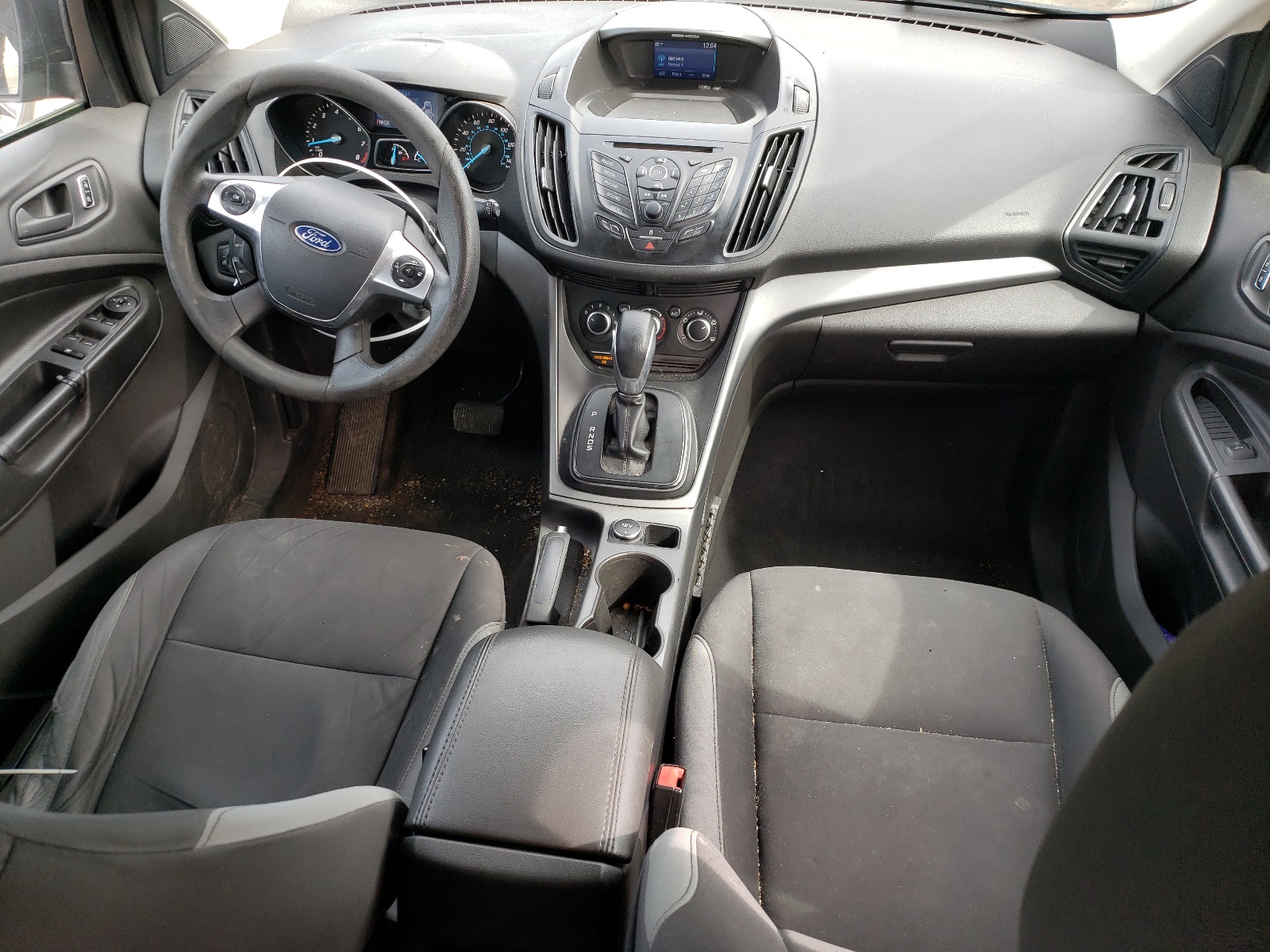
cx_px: 635
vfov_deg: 53.1
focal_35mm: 26
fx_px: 954
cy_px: 476
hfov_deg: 67.3
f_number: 1.5
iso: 50
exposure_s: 1/175
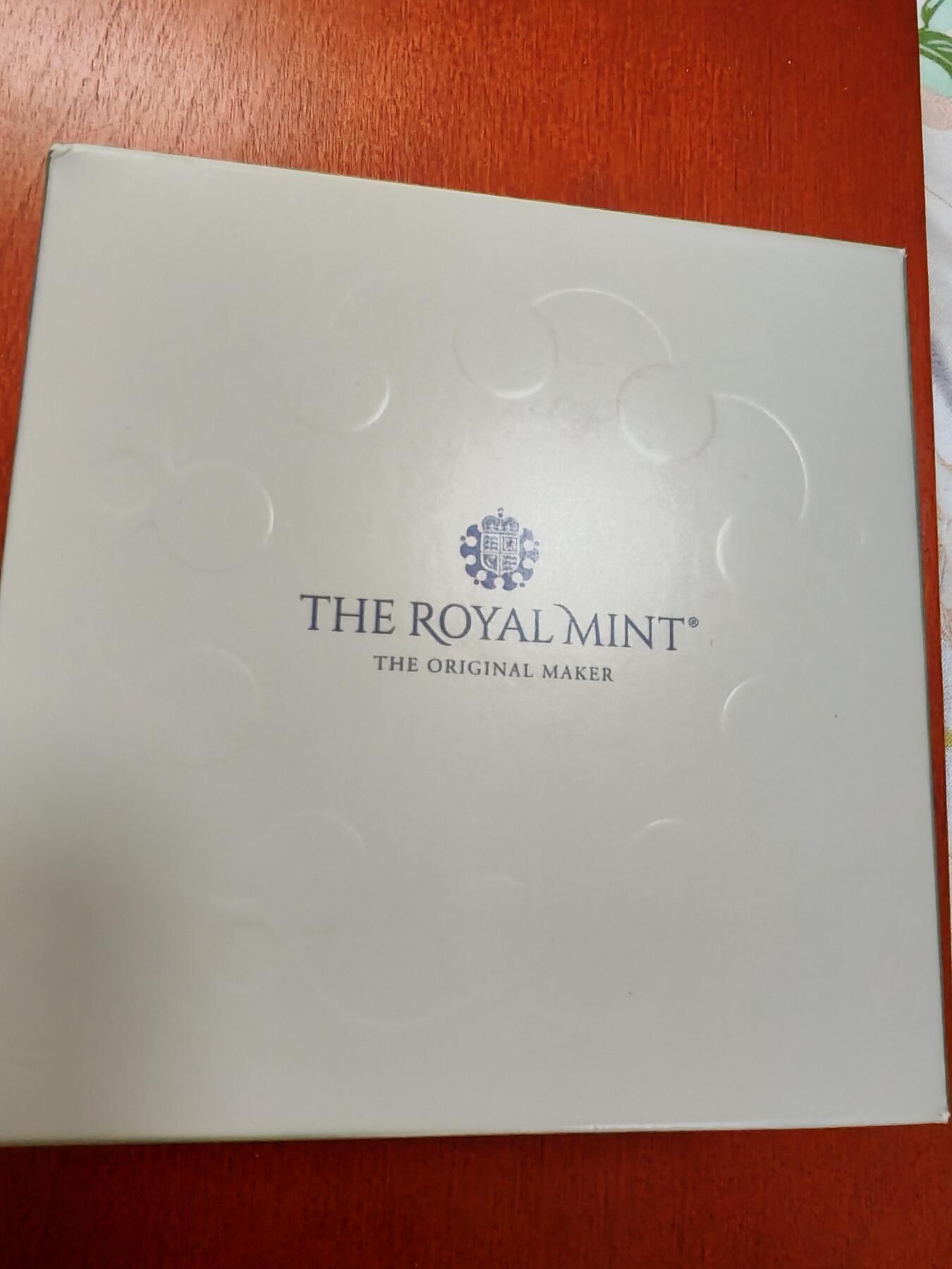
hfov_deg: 53.1
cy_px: 634
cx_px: 476
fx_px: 953
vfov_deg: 67.3
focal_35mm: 26
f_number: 2.2
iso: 250
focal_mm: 1.96
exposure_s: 1/33
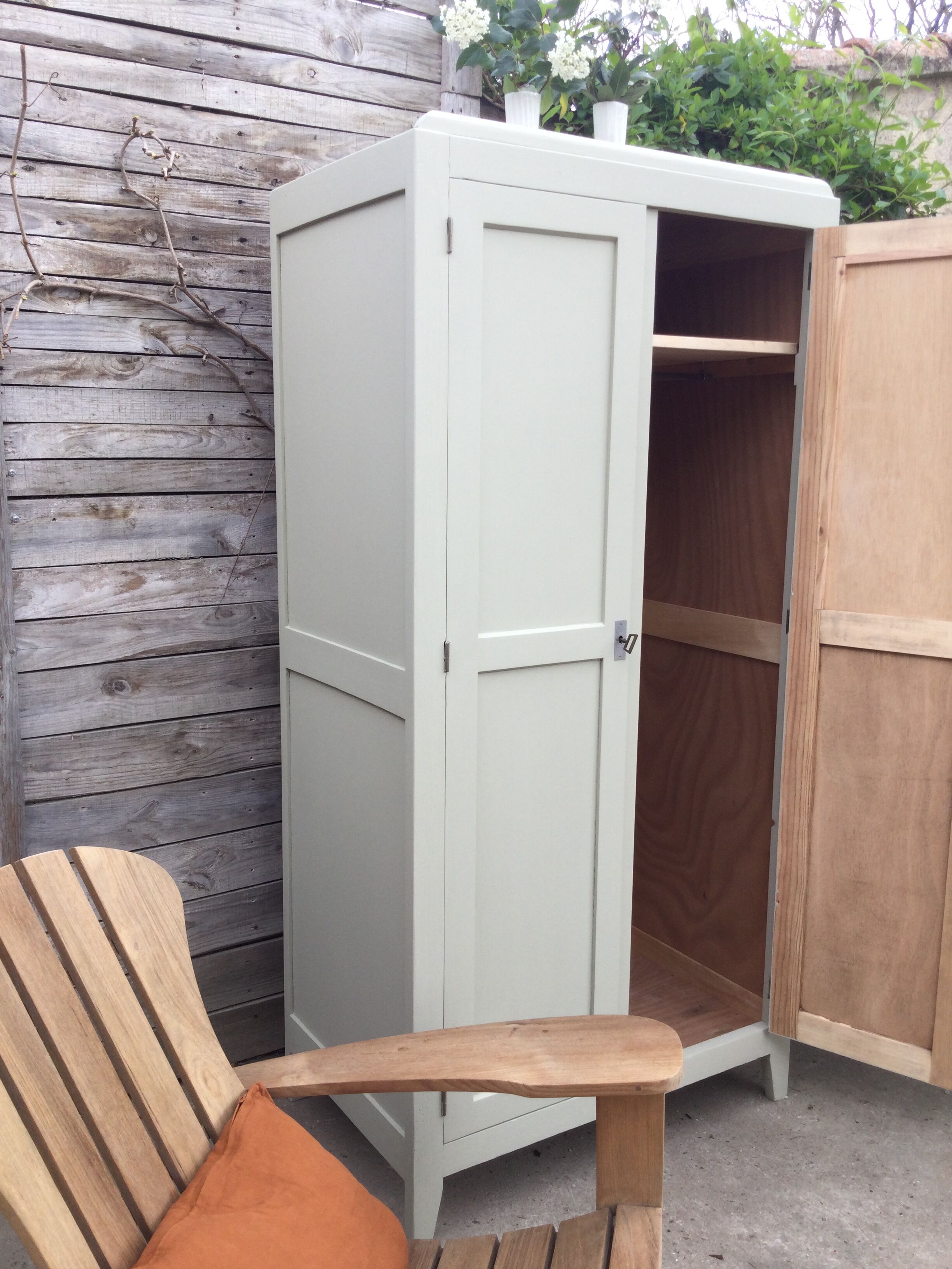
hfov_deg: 45.4
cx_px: 476
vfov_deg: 58.4
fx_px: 1137
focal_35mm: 31
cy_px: 634
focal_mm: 3.3
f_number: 2.4
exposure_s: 1/126
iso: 25
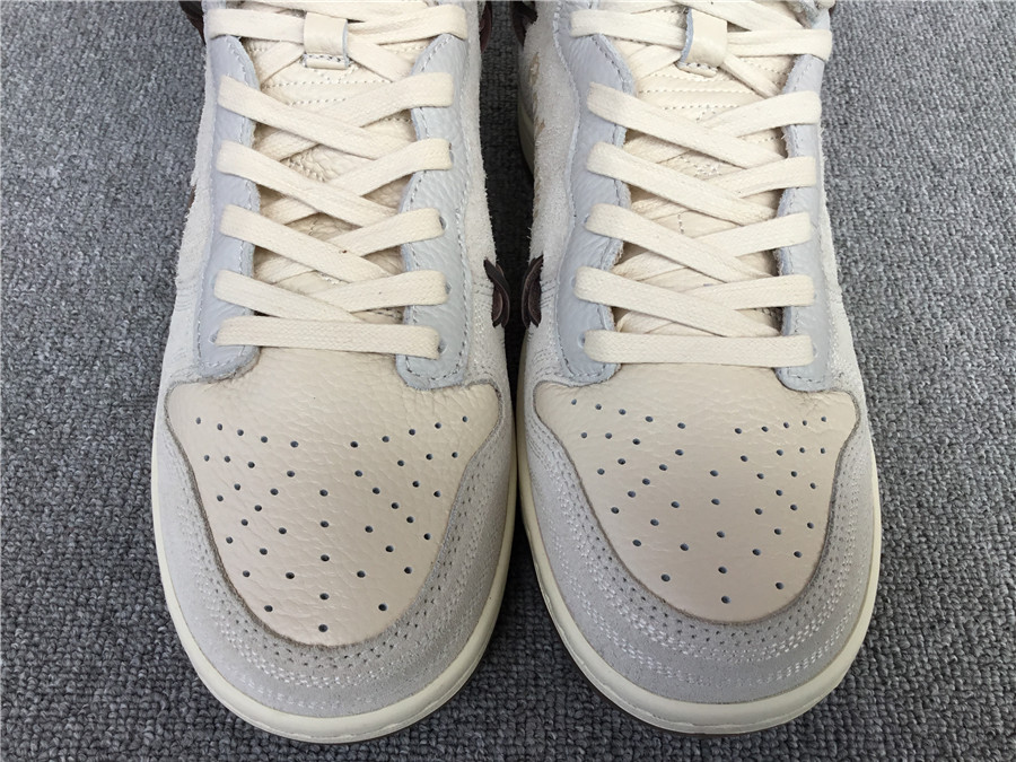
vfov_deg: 45.4
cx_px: 508
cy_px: 381
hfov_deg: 58.4
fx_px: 910
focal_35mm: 31
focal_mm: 3.3
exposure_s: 1/519
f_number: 2.4
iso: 25
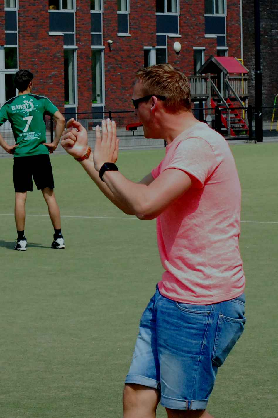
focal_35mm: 82
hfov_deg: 16.5
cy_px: 209
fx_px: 957
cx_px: 139
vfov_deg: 24.6
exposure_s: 1/1000
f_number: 13
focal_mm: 55
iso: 1600
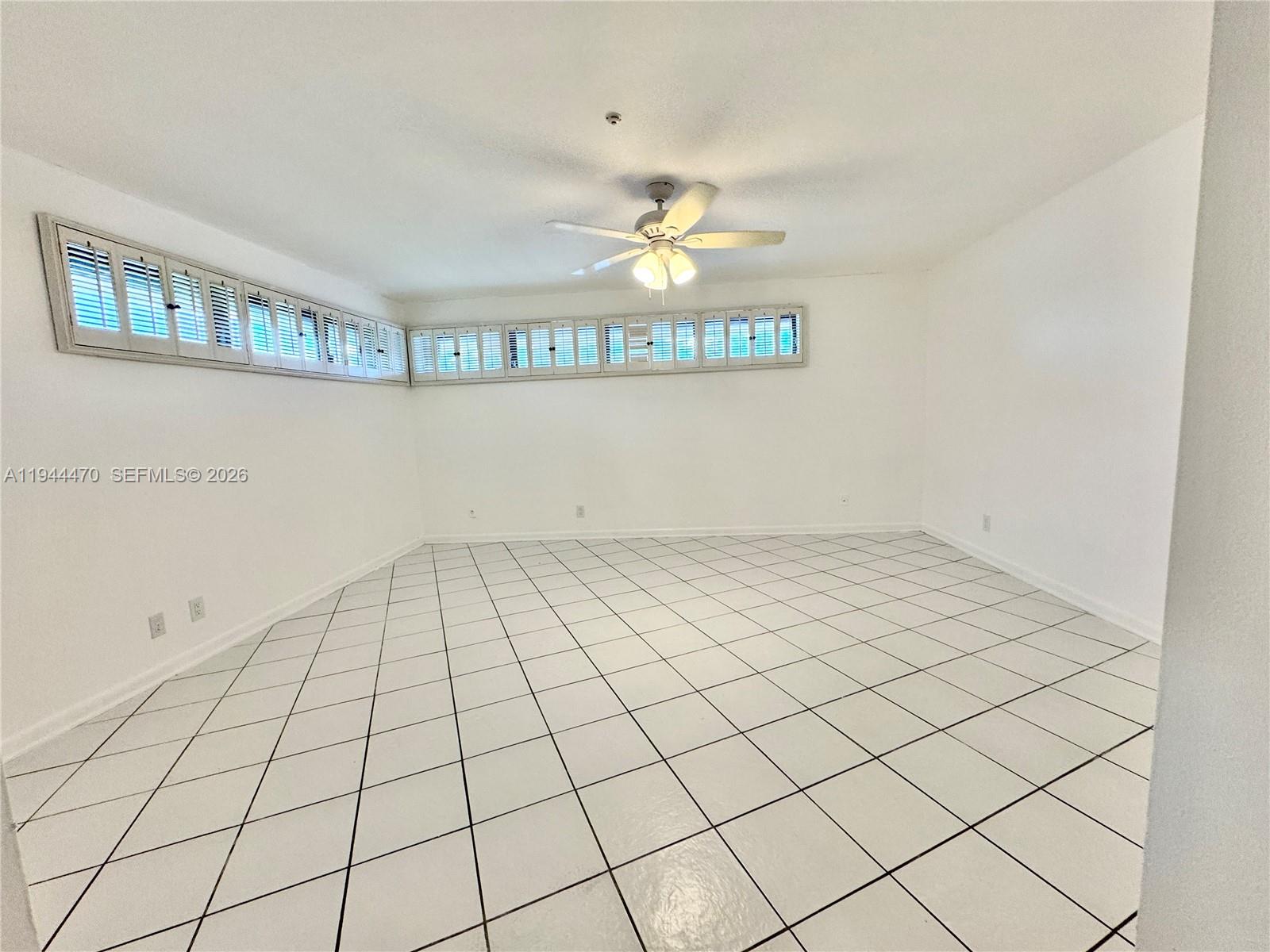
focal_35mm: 14
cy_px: 476
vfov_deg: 85.7
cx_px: 635
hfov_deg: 102.1
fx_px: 514
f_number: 2.2
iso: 160
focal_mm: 2.22
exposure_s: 1/120
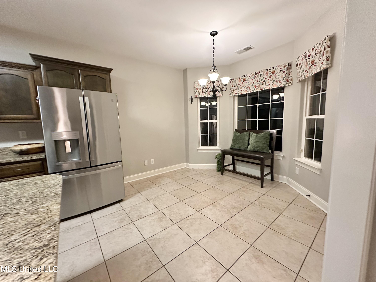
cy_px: 141
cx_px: 188
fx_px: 152
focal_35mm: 14
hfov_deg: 102.1
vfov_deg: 85.7
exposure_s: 1/60
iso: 640
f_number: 2.2
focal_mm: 2.22
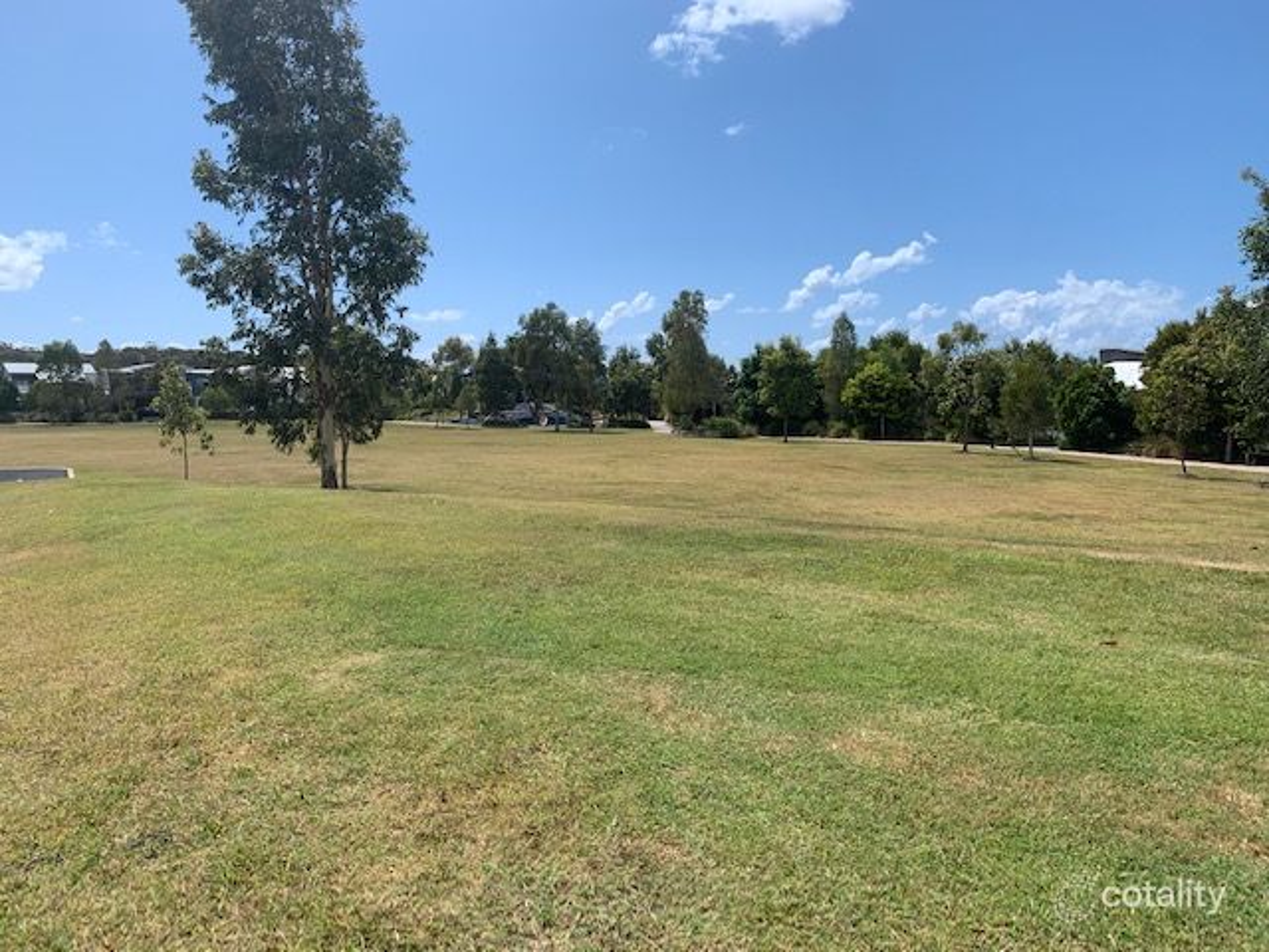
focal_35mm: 26
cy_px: 476
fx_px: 953
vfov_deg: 53.1
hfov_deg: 67.3
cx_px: 634
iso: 25
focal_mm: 4.25
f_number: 1.8
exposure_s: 1/3521
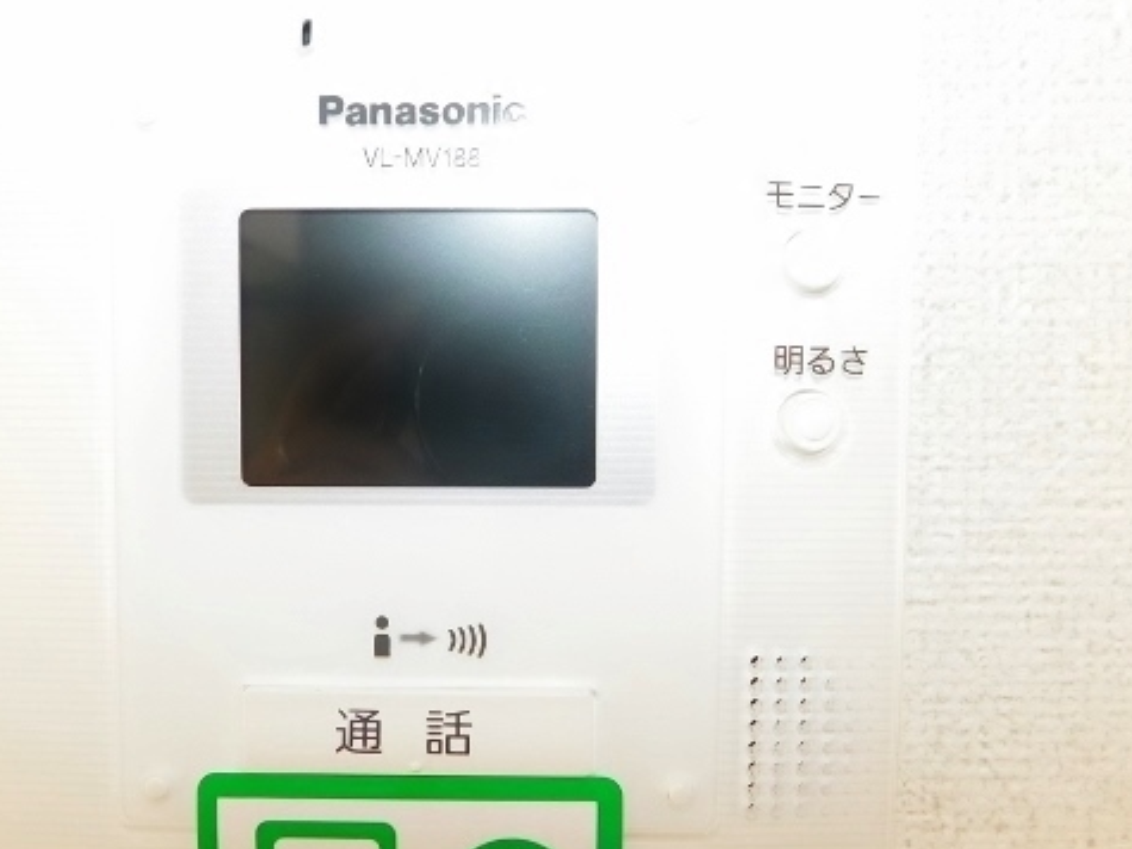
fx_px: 1013
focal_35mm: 31
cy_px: 453
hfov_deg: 58.3
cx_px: 517
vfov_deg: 45.4
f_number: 3
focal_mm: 4
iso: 180
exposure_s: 1/30
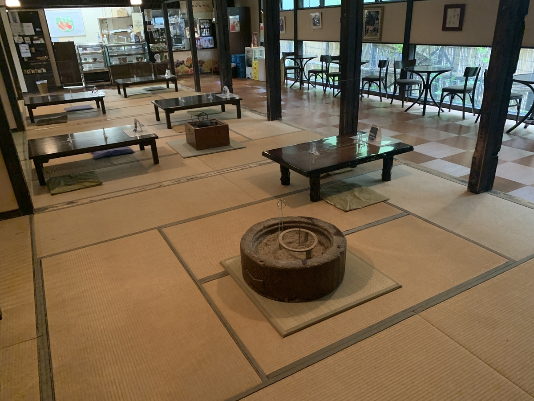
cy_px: 200
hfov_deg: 67.3
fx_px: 401
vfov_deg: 53.1
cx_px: 267
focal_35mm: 26
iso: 500
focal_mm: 4.25
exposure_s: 1/25
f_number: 1.8
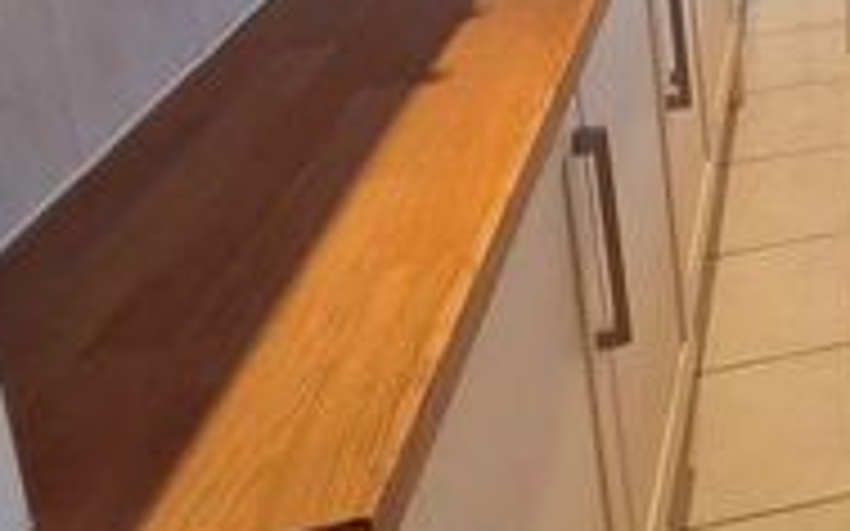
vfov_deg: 21.2
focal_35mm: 51
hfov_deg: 29.3
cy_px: -277
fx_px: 1181
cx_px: 1183
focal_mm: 1.74
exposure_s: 1/50
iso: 80
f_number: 2.2
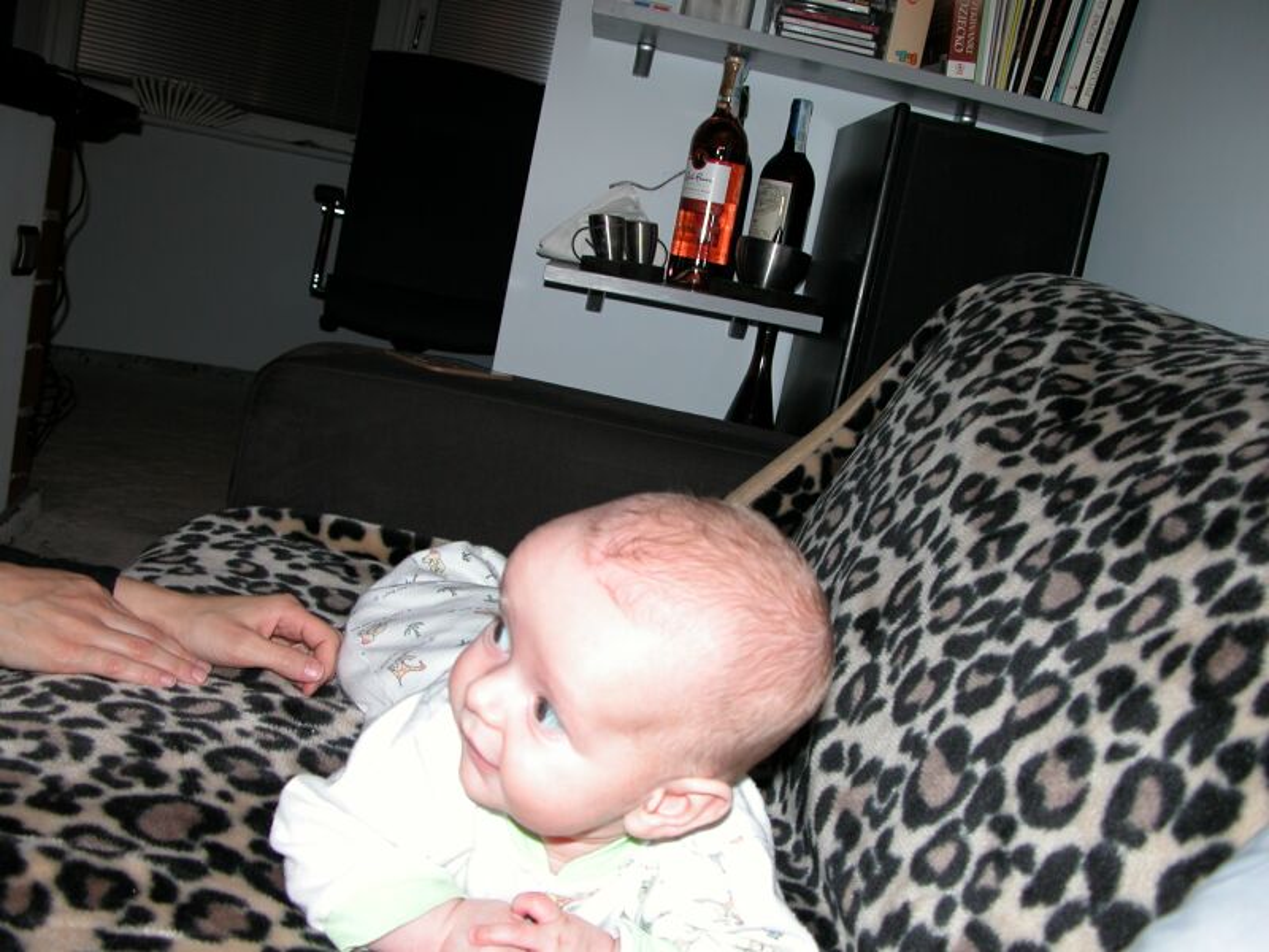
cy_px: 476
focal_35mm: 35
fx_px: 1283
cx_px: 634
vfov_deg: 40.7
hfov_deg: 52.6
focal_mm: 8.9
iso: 100
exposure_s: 1/60
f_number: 2.8
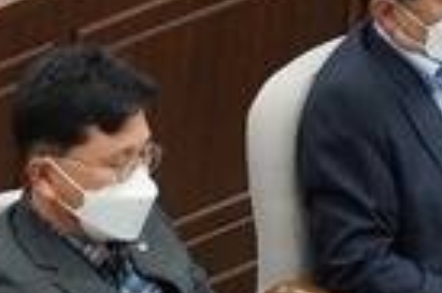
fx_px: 8870
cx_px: 574
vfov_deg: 1.9
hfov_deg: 2.8
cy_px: -156
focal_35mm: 723
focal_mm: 103
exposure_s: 1/160
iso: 5000
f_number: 5.6
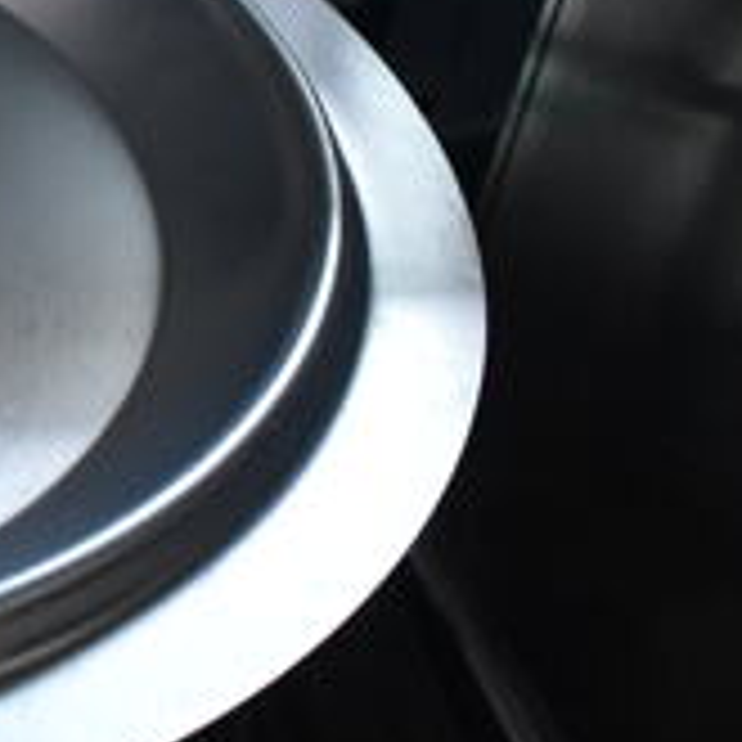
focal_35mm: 85
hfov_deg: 17.5
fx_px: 2061
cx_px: -486
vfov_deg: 20.2
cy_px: 166
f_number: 3.5
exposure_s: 1/30
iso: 900
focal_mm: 18
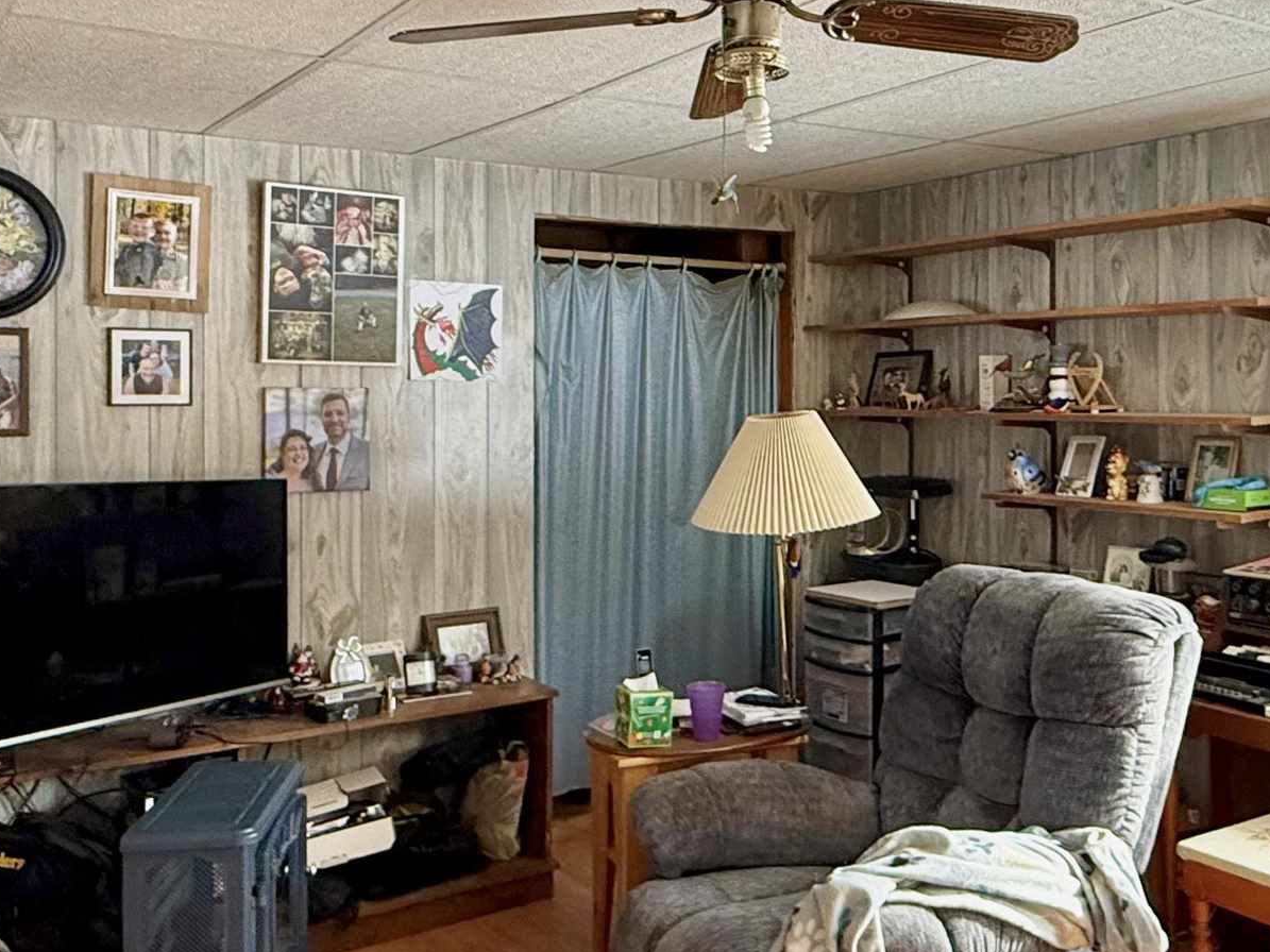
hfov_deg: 51.2
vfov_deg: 39.5
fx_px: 1321
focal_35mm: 36
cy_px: 396
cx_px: 732
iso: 320
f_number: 2.2
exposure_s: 1/68
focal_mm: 2.22
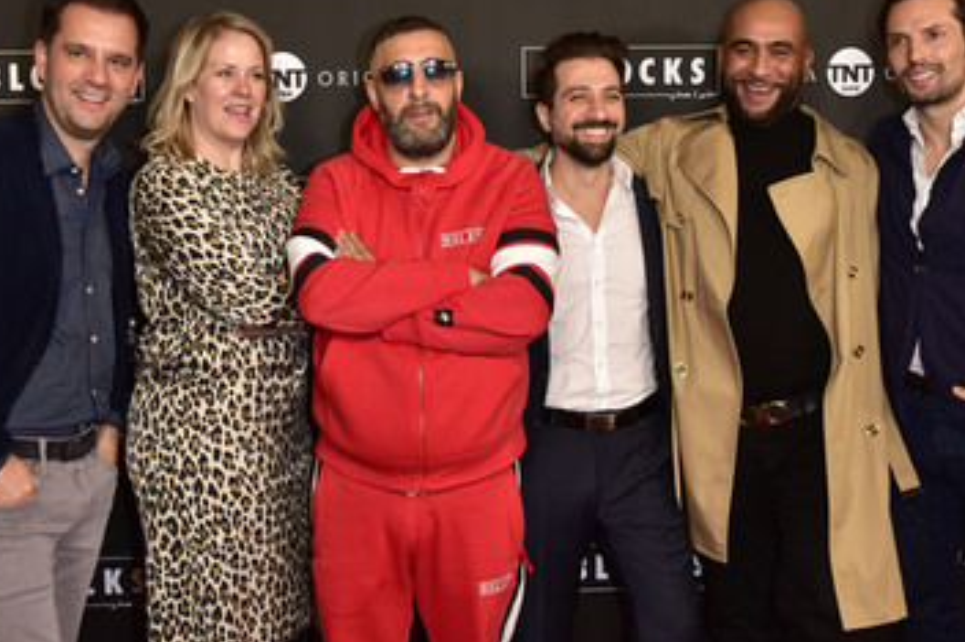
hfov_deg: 47.4
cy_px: 294
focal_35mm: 41
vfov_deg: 32.6
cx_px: 489
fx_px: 1098
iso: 2000
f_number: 8
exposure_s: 1/250
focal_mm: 32
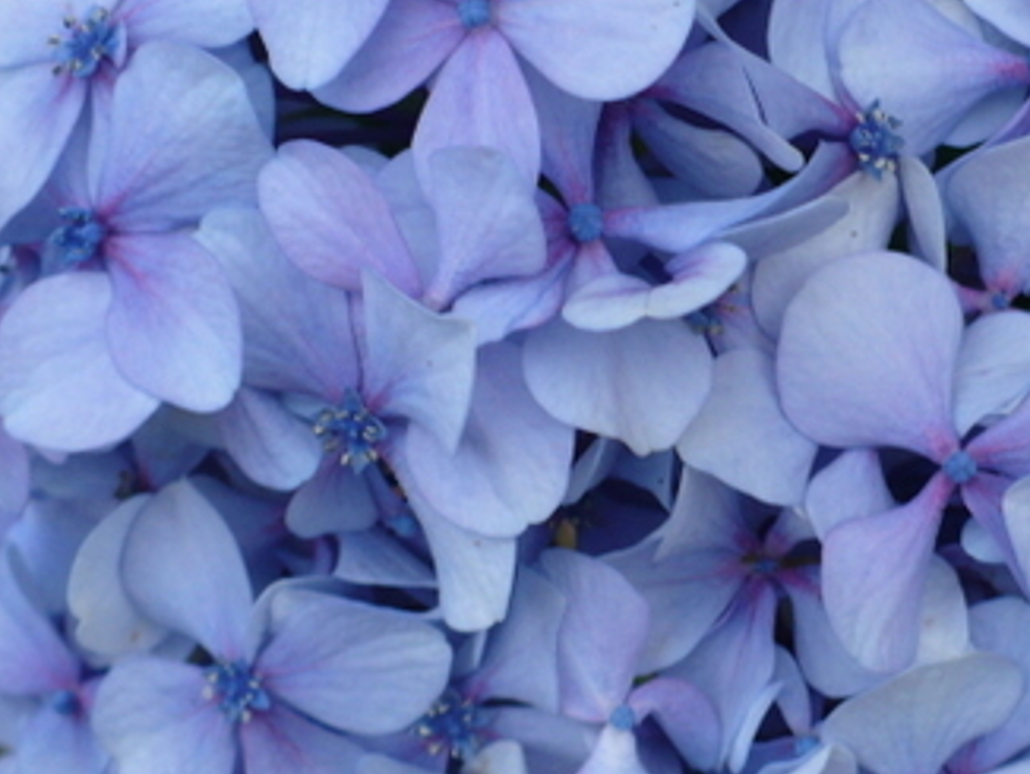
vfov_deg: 21.5
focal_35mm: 68
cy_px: 240
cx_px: 787
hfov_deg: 28.1
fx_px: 2025
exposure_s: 1/100
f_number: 2.8
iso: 100
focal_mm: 6.1
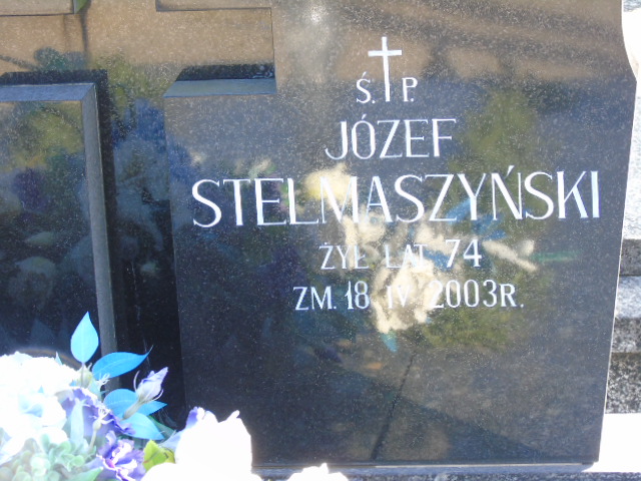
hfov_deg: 12.2
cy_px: 240
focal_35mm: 162
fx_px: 3000
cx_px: 320
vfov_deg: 9.2
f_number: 4.9
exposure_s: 1/125
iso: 400
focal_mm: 29
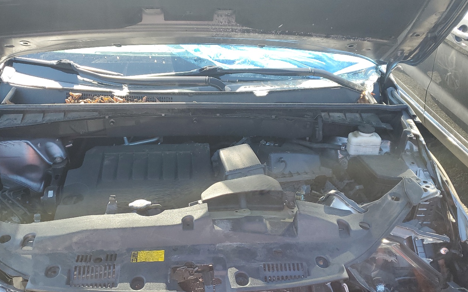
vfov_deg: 36.1
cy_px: 174
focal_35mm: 35
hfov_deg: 55.2
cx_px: 205
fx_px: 446
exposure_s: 1/303
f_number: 1.5
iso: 50
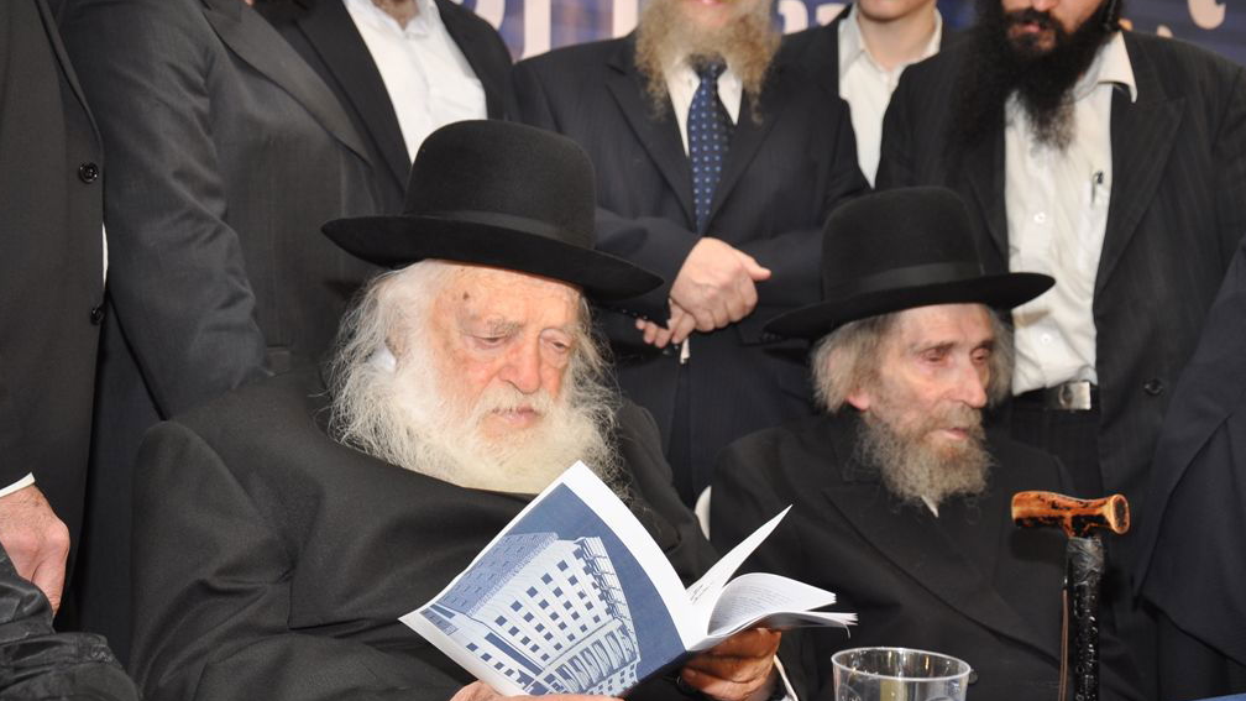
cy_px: 354
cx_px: 623
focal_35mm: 51
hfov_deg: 40.6
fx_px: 1685
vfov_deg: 23.5
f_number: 5.6
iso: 400
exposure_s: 1/60
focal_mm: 32
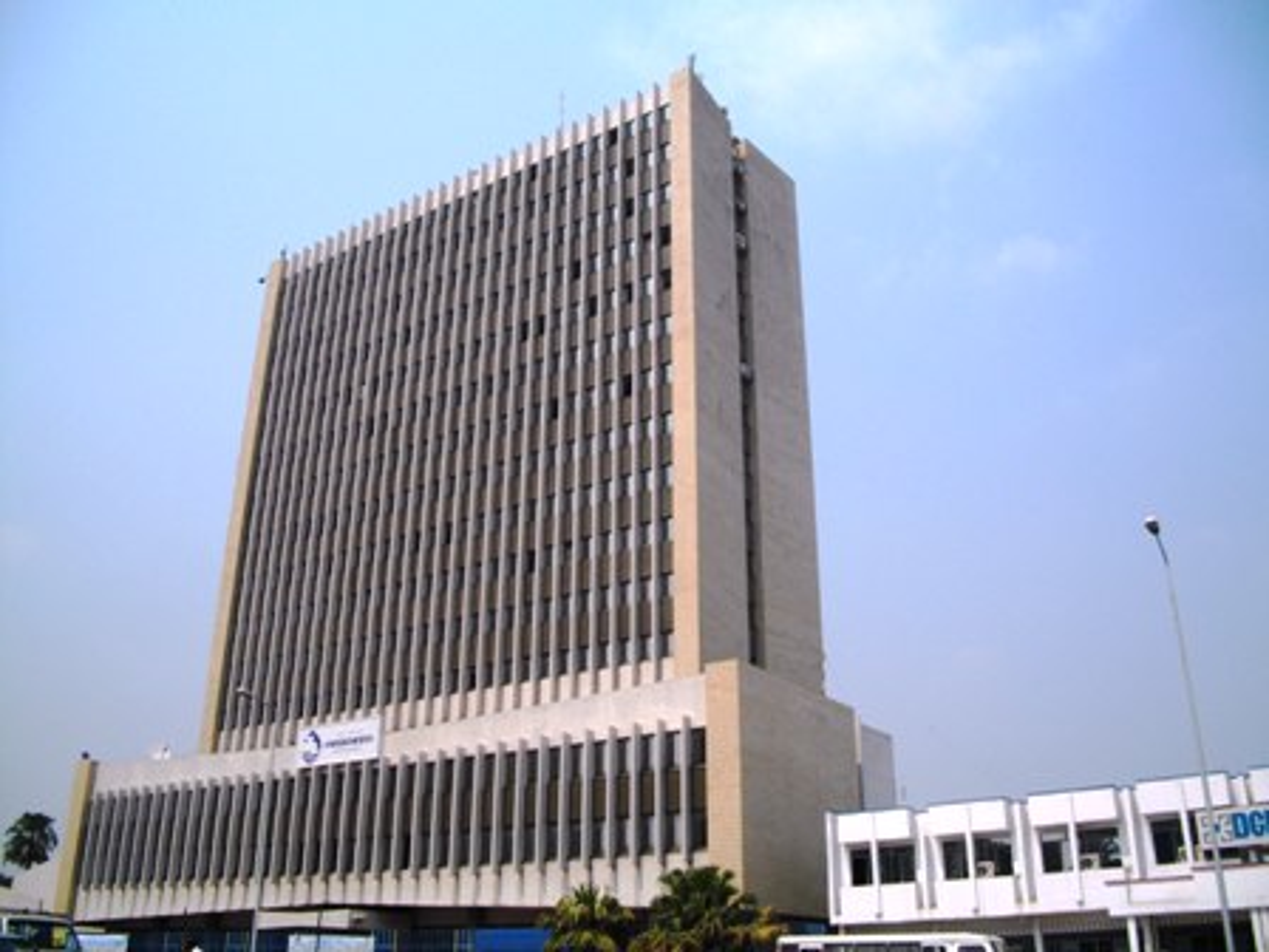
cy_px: 476
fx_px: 1136
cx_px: 634
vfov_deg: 45.4
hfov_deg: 58.4
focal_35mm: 31
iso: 100
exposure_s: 1/250
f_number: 8.8
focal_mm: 5.7
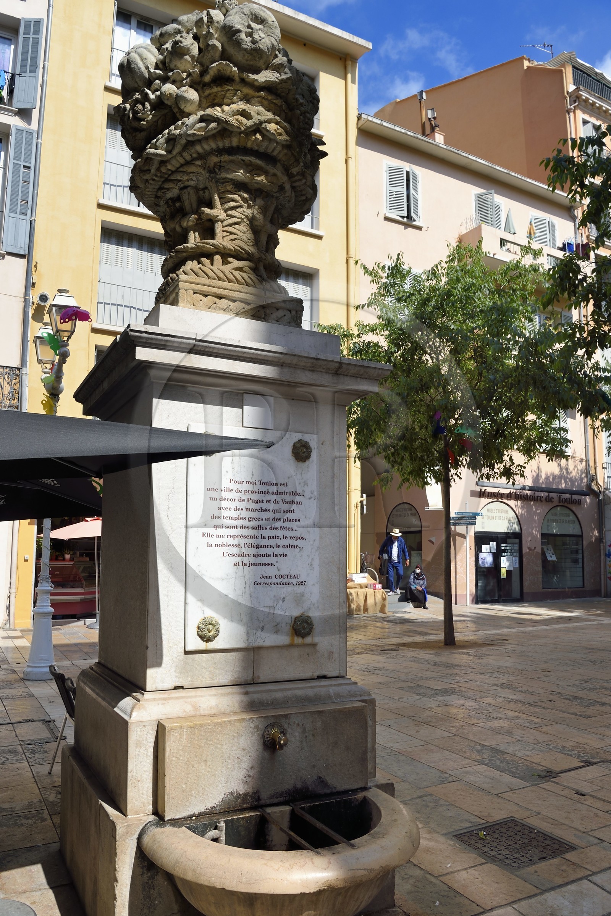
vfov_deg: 73.7
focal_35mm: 24
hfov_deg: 53.1
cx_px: 306
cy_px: 458
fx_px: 611
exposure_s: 1/250
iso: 200
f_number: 13
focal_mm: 24
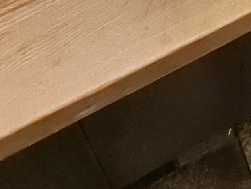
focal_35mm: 83
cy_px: -339
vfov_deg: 11.8
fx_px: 602
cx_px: 309
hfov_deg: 21.7
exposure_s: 1/25
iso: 800
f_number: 2.2
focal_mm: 1.74
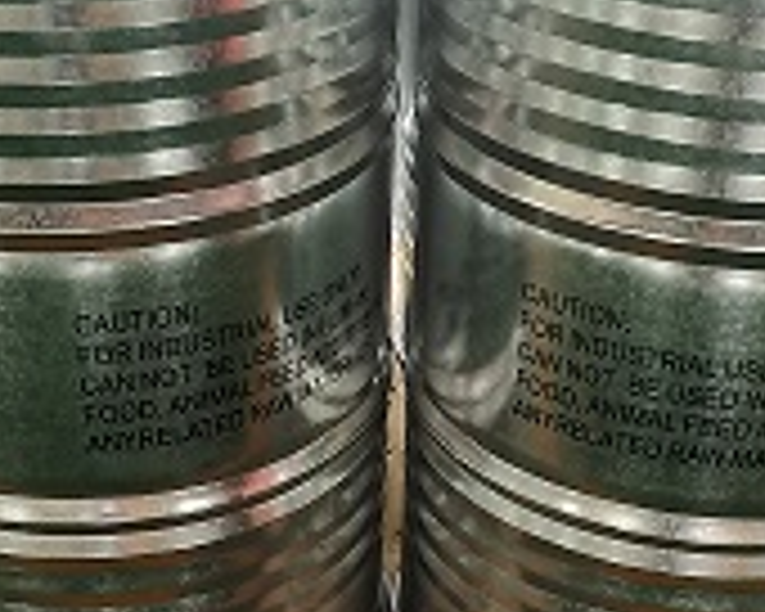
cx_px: 360
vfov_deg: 19.8
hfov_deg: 24.7
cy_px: 459
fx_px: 1743
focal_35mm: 77
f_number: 1.8
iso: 400
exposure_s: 1/50
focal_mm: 4.75
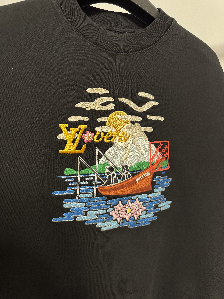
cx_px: 112
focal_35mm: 24
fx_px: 207
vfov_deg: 71.6
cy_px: 150
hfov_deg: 56.8
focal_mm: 6.76
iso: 800
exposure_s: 1/50
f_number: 1.78
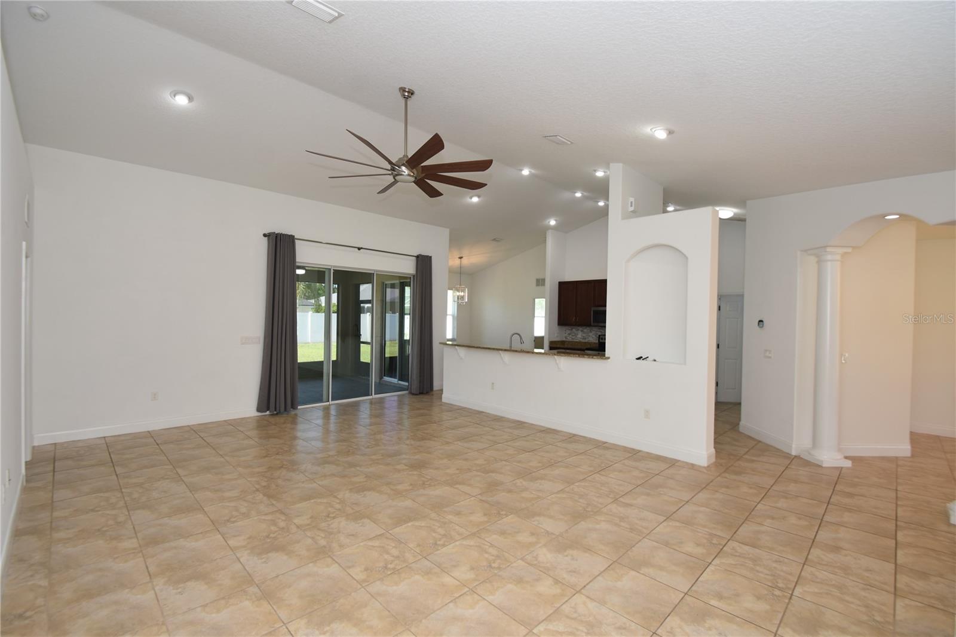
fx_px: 398
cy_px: 318
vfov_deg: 77.3
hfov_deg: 100.4
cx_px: 478
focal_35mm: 15
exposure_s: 1/60
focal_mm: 10
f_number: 4
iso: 200
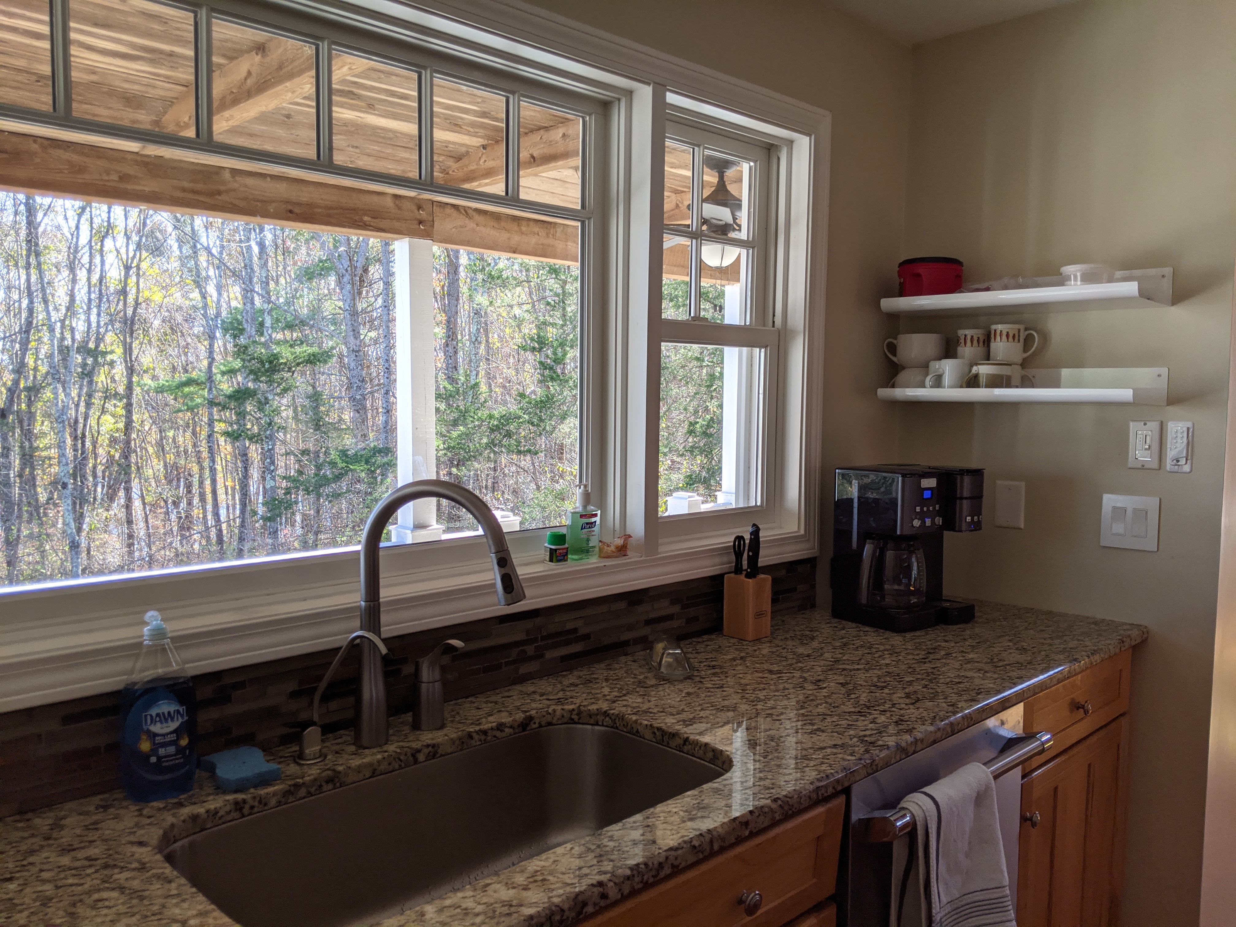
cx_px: 618
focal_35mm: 27
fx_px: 964
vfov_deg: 51.4
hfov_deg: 65.3
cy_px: 464
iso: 53
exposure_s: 1/180
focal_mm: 4.44
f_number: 1.8
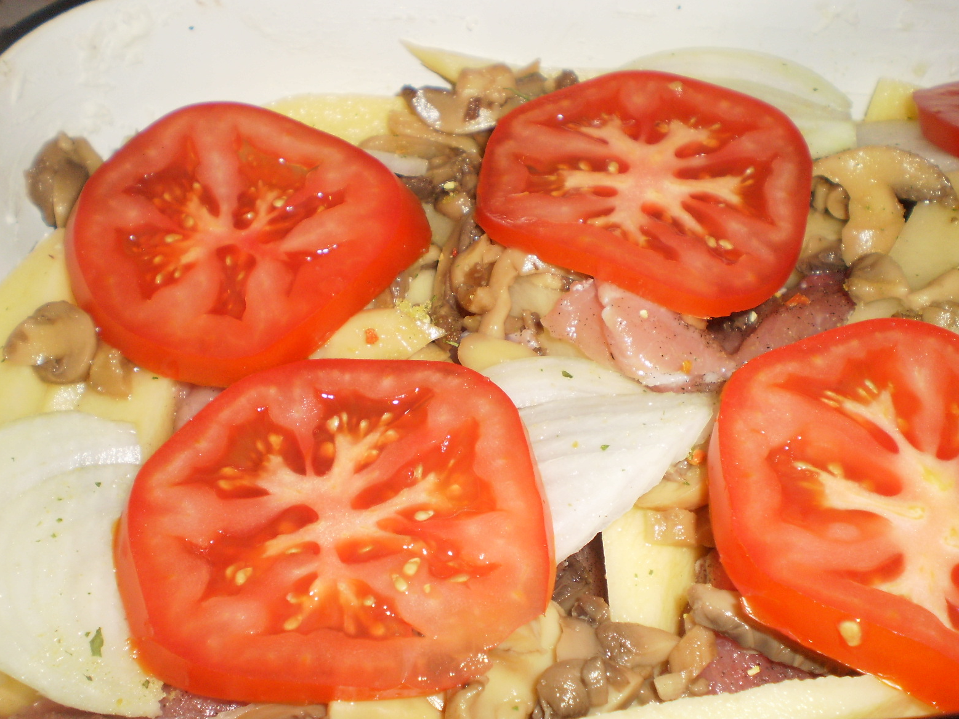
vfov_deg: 38.7
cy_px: 365
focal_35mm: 37
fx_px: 1025
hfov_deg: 50.1
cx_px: 482
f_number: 3.1
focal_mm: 6.3
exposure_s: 1/30
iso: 125
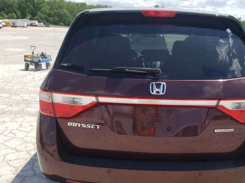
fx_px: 262
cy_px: 104
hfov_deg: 49.7
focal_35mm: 37
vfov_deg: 38.6
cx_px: 151
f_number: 1.5
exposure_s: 1/2500
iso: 50
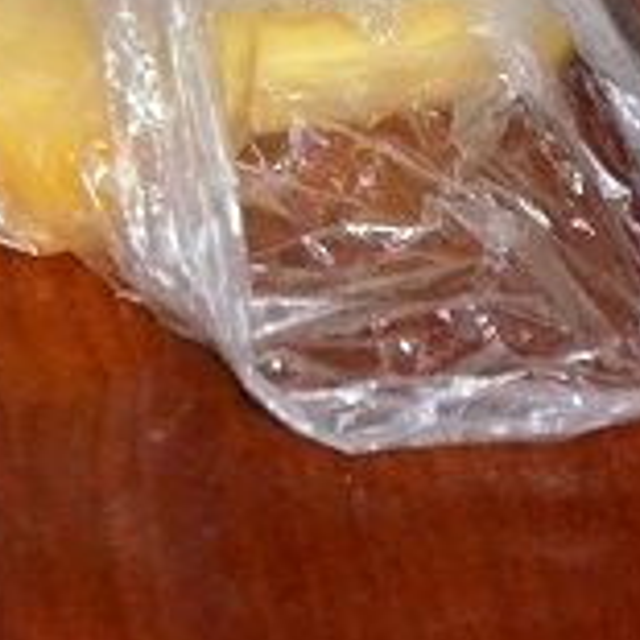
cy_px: -473
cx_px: -246
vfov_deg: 8.6
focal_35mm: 197
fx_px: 4121
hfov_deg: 8.7
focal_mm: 24
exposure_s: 1/60
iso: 5000
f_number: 5
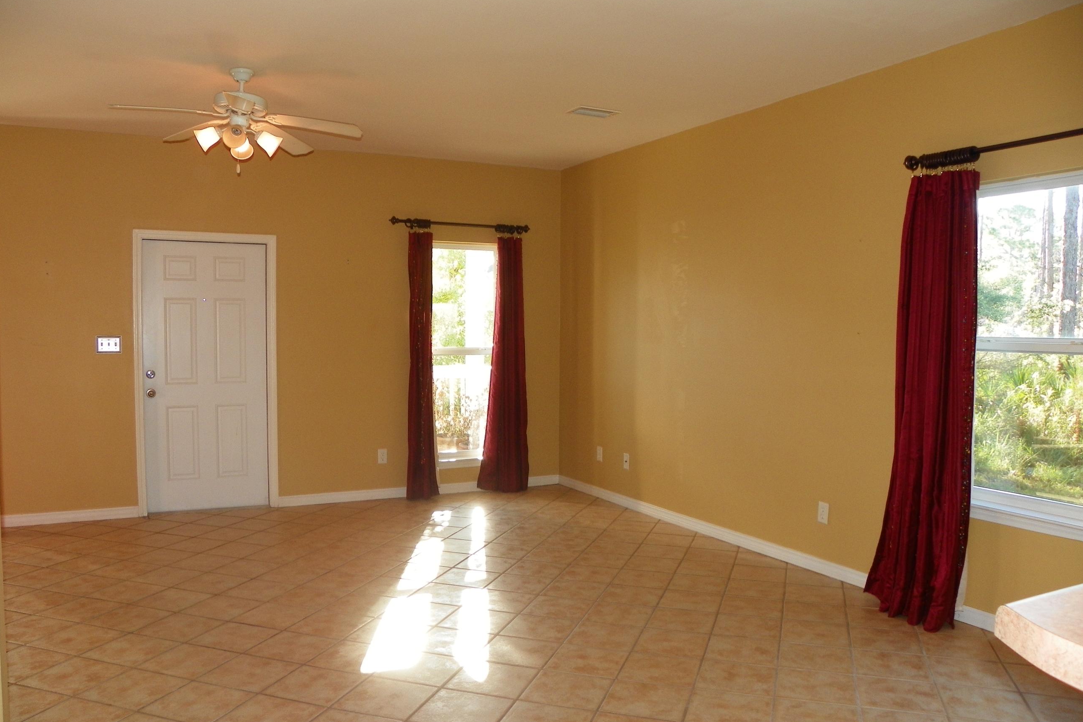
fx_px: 842
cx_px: 525
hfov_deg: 65.5
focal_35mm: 28
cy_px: 388
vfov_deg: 46.4
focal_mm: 4.6
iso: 64
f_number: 2.8
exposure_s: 1/30
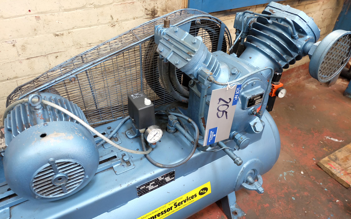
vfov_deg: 49.3
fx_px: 239
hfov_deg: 72.5
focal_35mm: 25
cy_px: 110
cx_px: 174
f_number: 3.5
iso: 1600
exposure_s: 1/30
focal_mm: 16
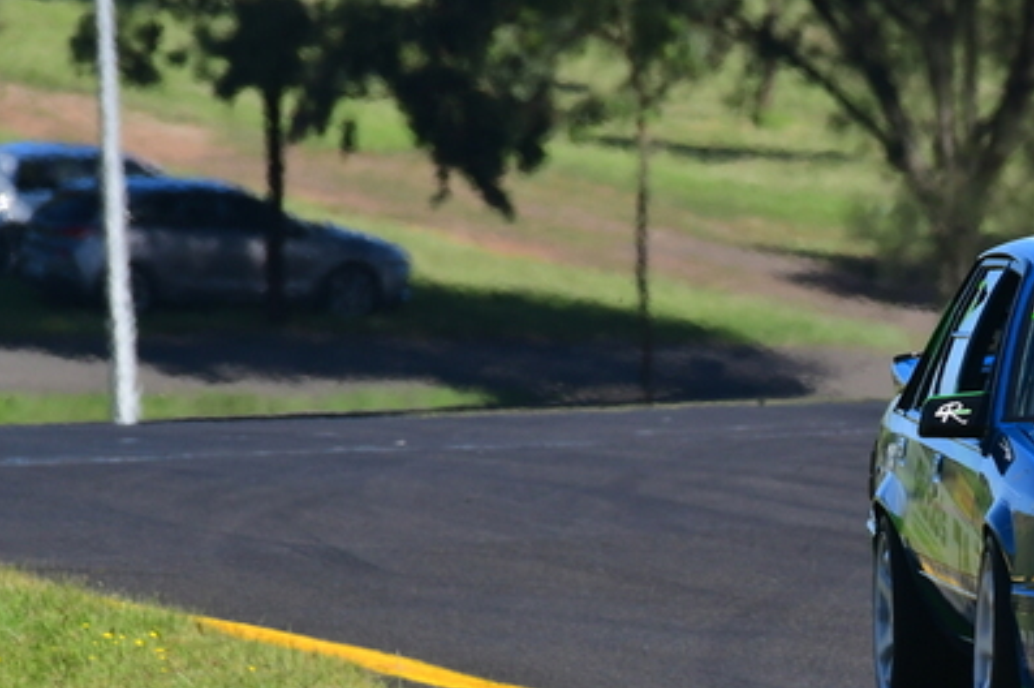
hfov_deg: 1.4
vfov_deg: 0.9
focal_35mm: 1512
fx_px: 43391
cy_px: 439
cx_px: 1037
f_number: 11
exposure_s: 1/640
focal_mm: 500
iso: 500
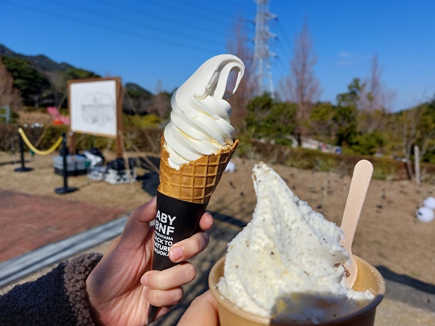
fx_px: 314
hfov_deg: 69.4
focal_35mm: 25
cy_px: 165
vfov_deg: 54.9
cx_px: 221
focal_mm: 5.23
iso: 25
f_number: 1.8
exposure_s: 1/2203
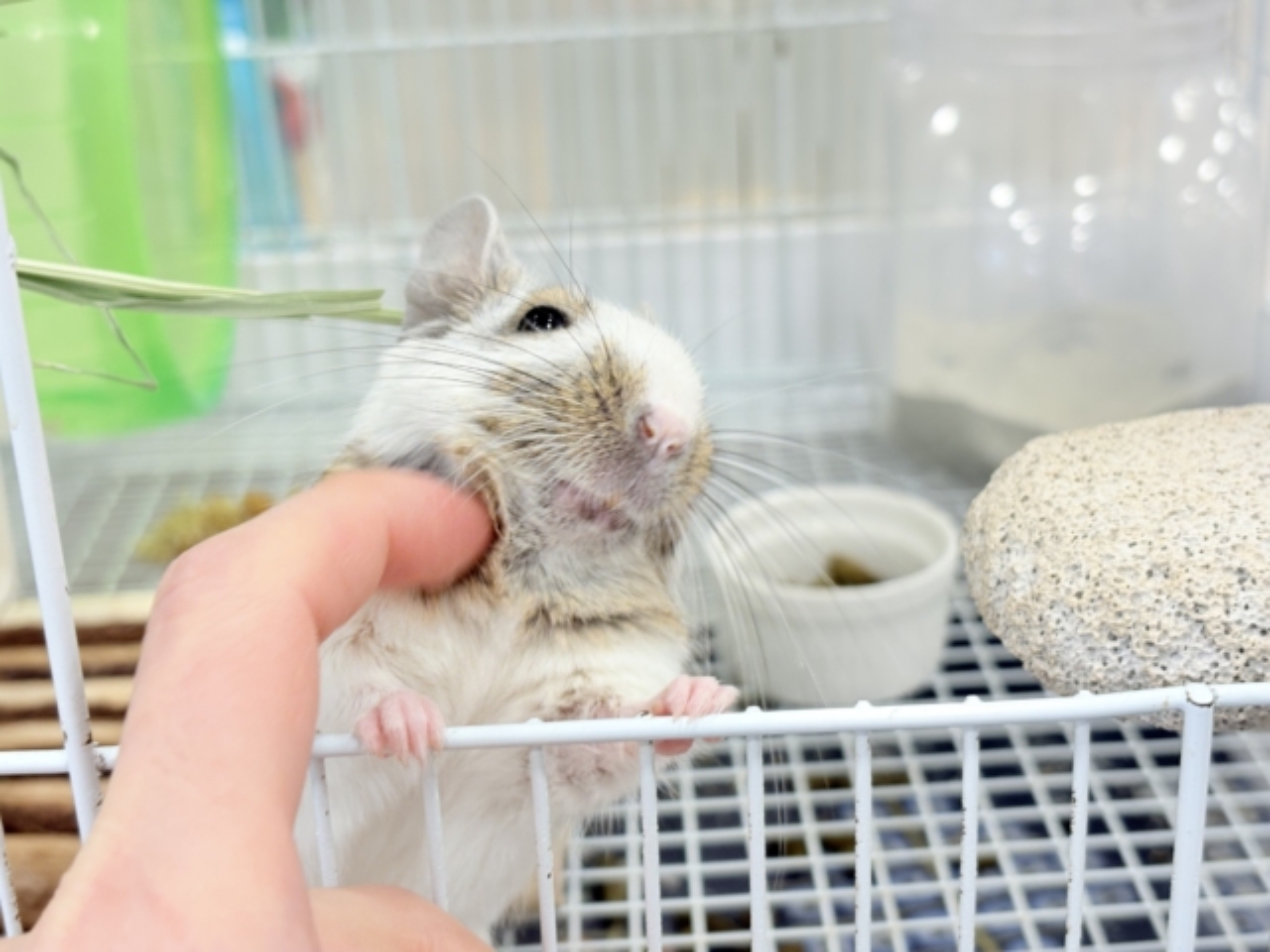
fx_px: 1908
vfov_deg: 28.0
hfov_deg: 36.8
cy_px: 476
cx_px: 635
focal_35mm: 52
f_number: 1.6
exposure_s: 1/50
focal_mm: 5.96
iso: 64
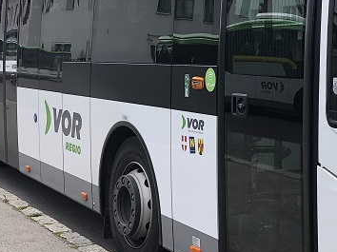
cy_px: 89
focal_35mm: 81
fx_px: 788
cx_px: 261
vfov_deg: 18.2
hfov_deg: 23.8
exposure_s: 1/1116
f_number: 1.8
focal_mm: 4
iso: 20
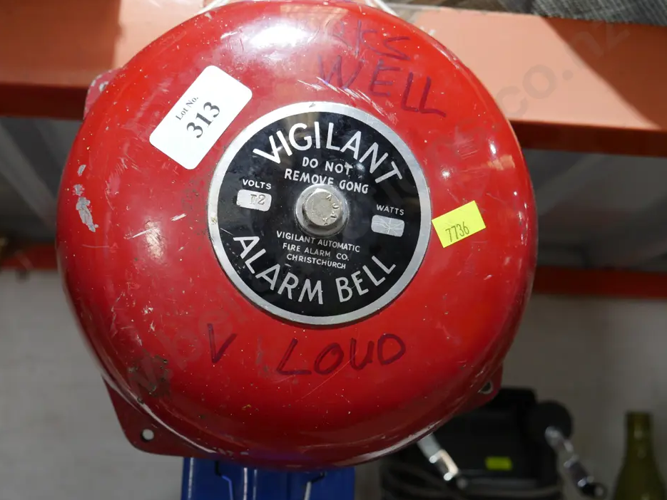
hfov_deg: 41.2
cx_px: 328
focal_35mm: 46
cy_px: 240
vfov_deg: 31.5
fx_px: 887
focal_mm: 21
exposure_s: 1/60
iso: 800
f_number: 4.6
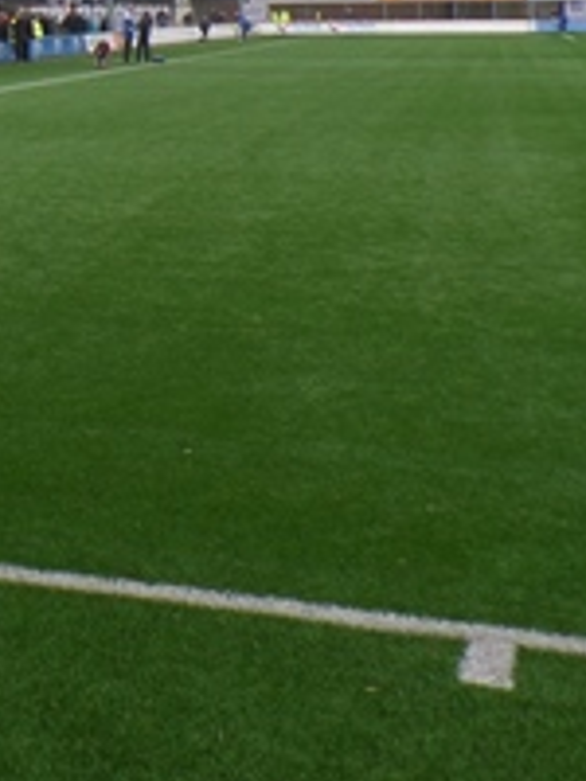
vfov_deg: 26.9
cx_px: -215
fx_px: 1557
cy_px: 35
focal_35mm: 69
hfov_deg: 19.4
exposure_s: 1/180
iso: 100
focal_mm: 4.1
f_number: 3.5
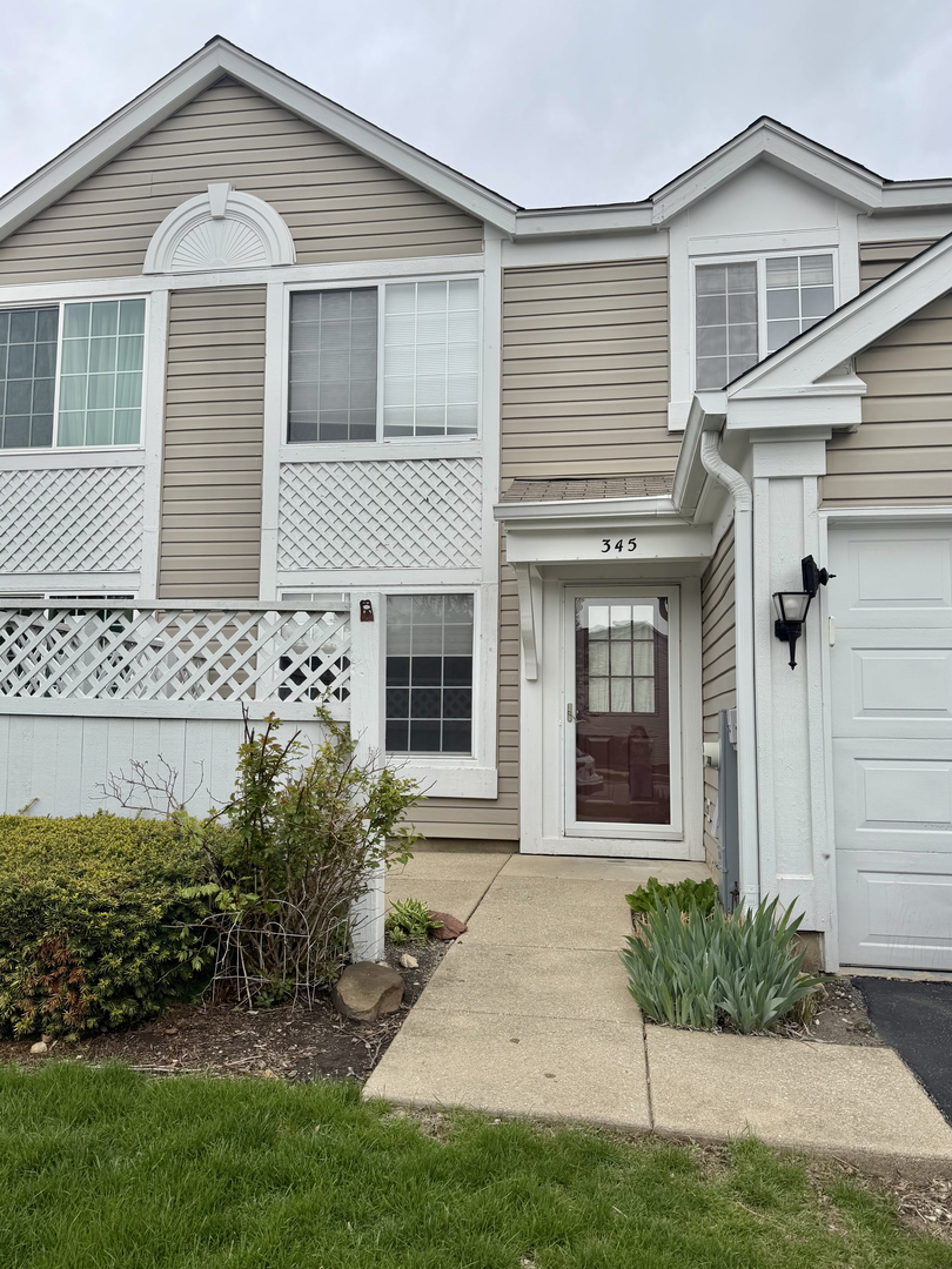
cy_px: 634
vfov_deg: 71.6
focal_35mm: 24
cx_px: 476
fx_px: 880
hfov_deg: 56.8
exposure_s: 1/1855
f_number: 1.78
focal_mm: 6.76
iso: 80
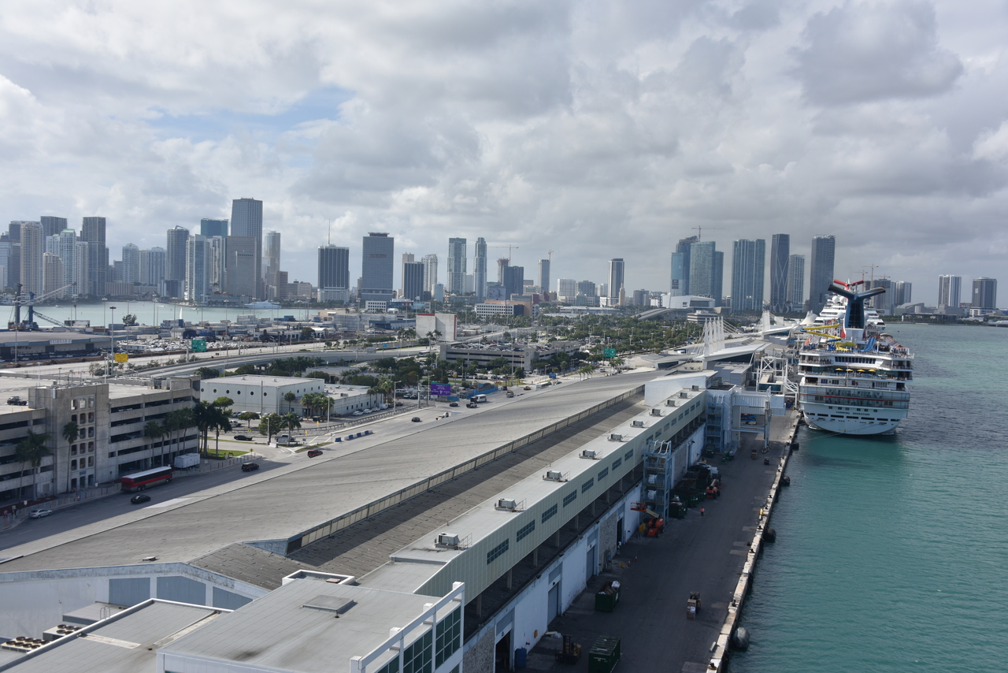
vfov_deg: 38.9
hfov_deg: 55.8
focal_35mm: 34
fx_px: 952
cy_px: 336
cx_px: 504
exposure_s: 1/400
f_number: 10
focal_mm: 34
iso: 100
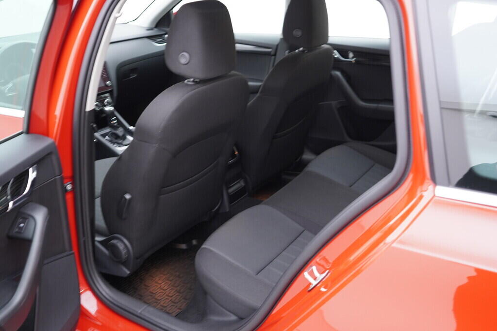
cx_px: 248
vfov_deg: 36.9
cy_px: 166
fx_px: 497
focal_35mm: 36
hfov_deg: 53.1
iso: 320
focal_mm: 24
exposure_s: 1/40
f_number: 2.8
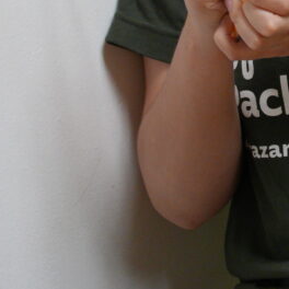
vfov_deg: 5.0
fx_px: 3268
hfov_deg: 5.0
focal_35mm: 346
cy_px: -141
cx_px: 365
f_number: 4
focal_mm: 70
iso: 1600
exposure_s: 1/350
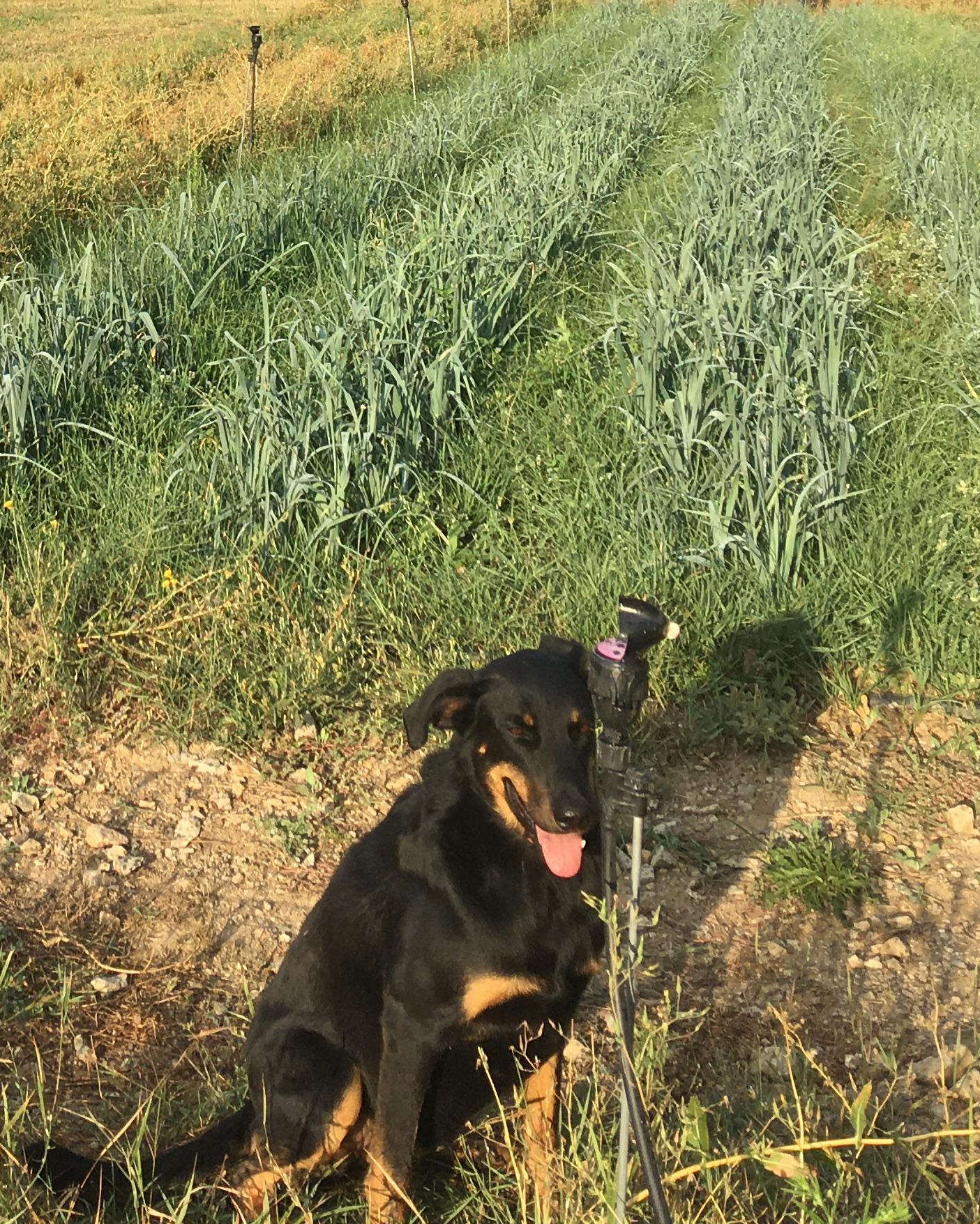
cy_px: -156
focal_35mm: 65
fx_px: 2356
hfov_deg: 22.7
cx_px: 49
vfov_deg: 26.6
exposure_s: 1/686
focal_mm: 4.15
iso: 25
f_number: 2.2
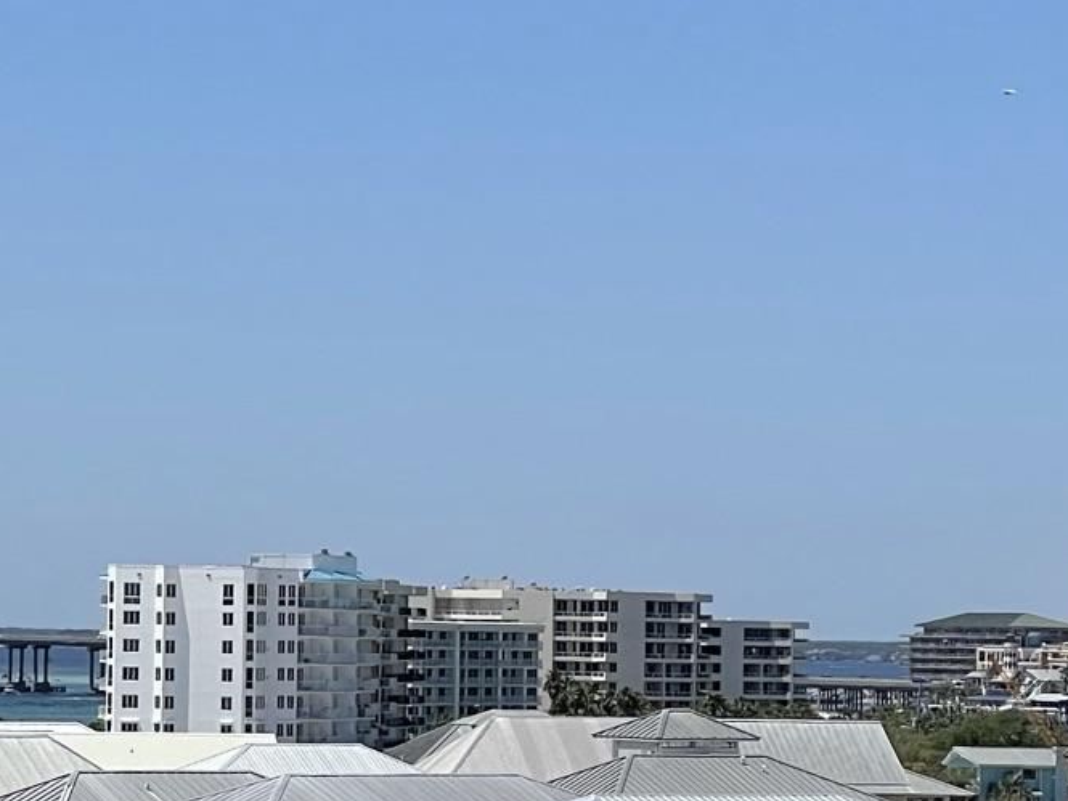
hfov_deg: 10.0
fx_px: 6079
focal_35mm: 197
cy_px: 512
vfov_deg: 7.5
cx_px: 267
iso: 20
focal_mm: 7.5
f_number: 2.2
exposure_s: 1/2950
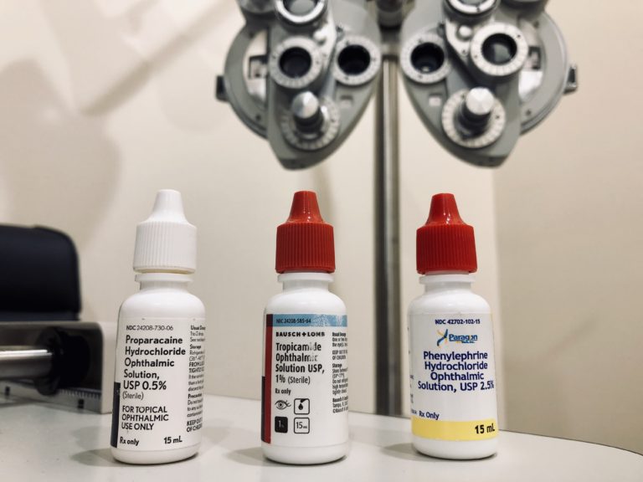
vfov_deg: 49.7
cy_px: 241
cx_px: 322
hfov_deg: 63.4
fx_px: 520
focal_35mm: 28
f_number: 1.8
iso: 40
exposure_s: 1/24
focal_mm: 3.99
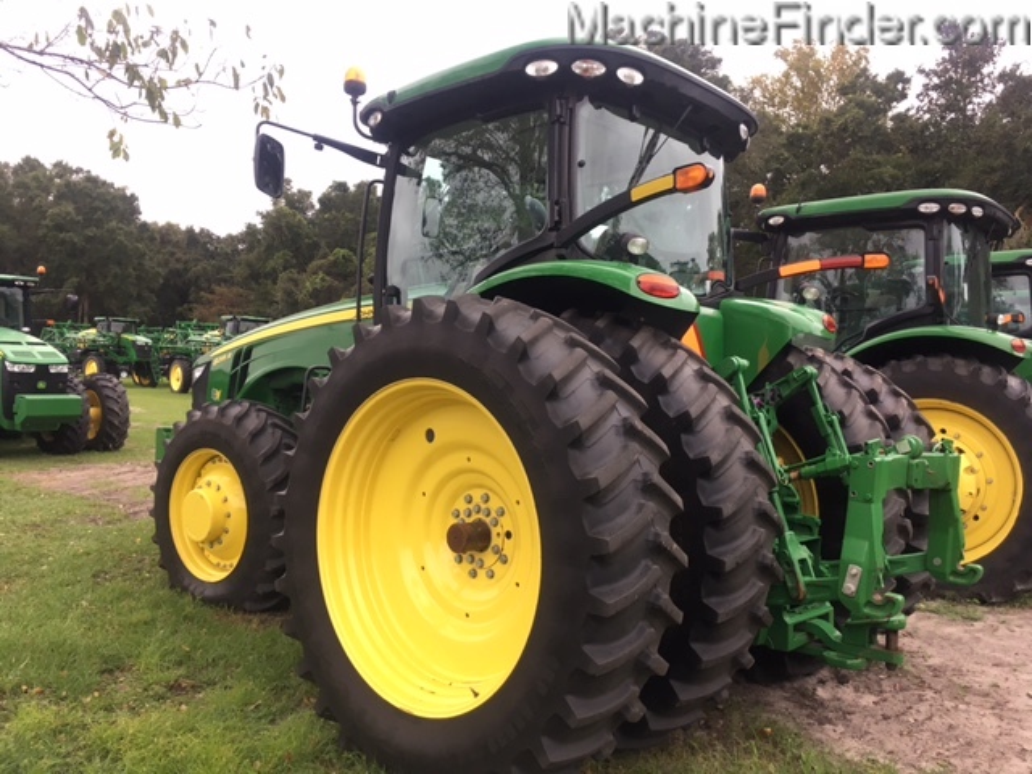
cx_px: 516
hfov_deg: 61.7
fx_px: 865
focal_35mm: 29
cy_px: 387
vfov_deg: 48.2
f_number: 2.2
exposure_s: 1/40
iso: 25
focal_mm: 4.15
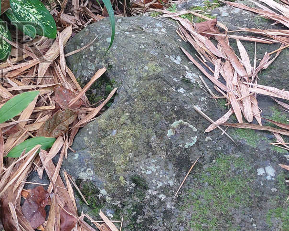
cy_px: 54
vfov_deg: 24.3
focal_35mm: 62
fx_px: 530
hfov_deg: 27.9
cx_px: -26
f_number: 1.8
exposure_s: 1/100
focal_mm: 5.23
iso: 100
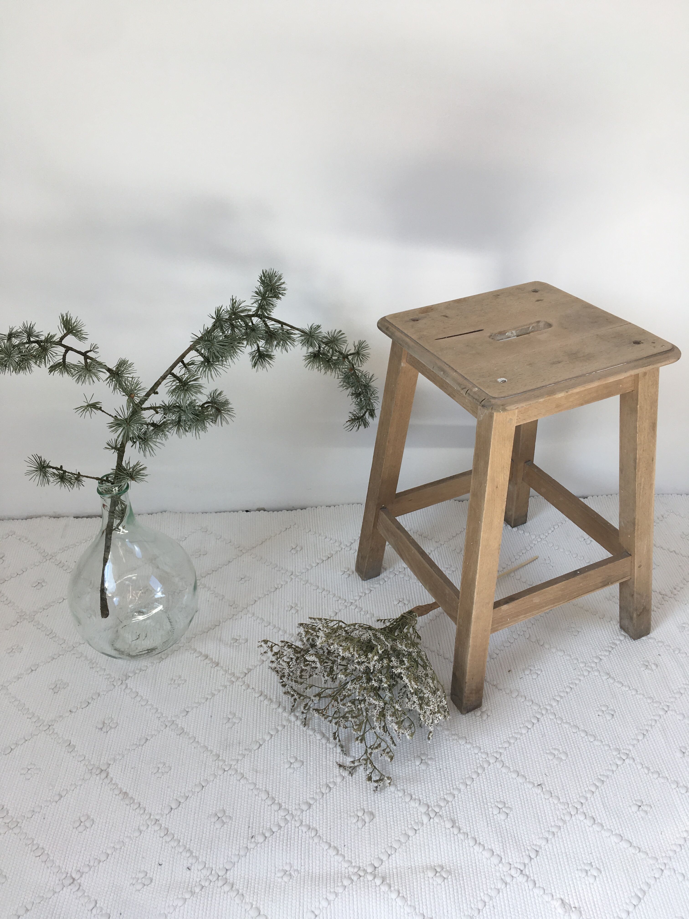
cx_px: 344
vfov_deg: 61.7
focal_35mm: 29
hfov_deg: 48.2
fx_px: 770
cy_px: 460
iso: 25
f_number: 2.2
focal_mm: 4.15
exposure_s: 1/100
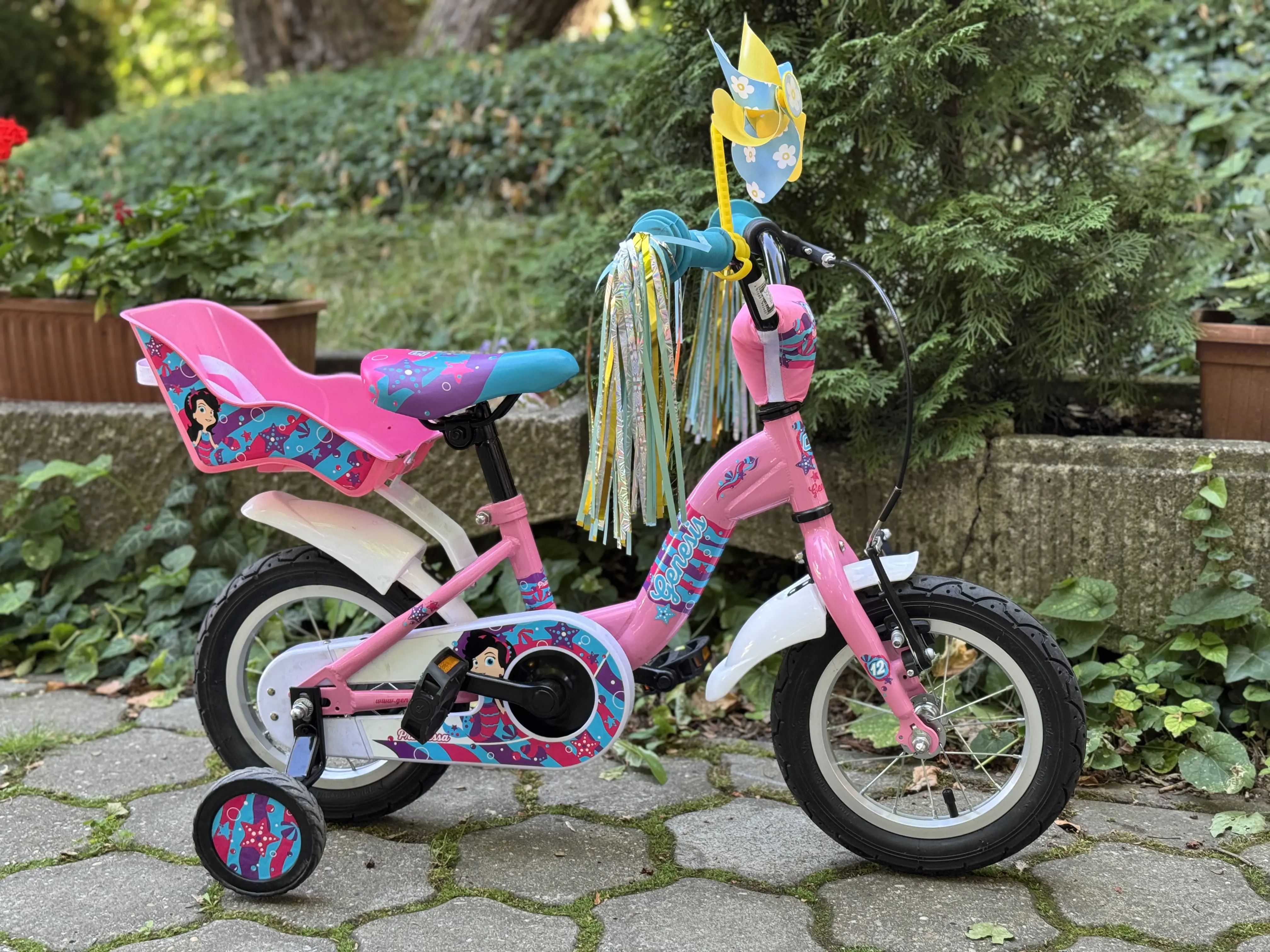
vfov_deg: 30.3
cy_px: 476
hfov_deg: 39.7
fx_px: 1761
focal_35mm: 48
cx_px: 635
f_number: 1.78
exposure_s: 1/89
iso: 100
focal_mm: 6.76
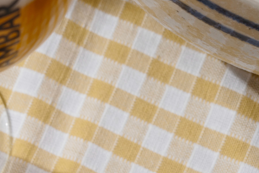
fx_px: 1604
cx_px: -309
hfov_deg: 8.6
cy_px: 299
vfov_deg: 6.1
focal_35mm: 223
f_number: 6.3
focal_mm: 50
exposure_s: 1/200
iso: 100
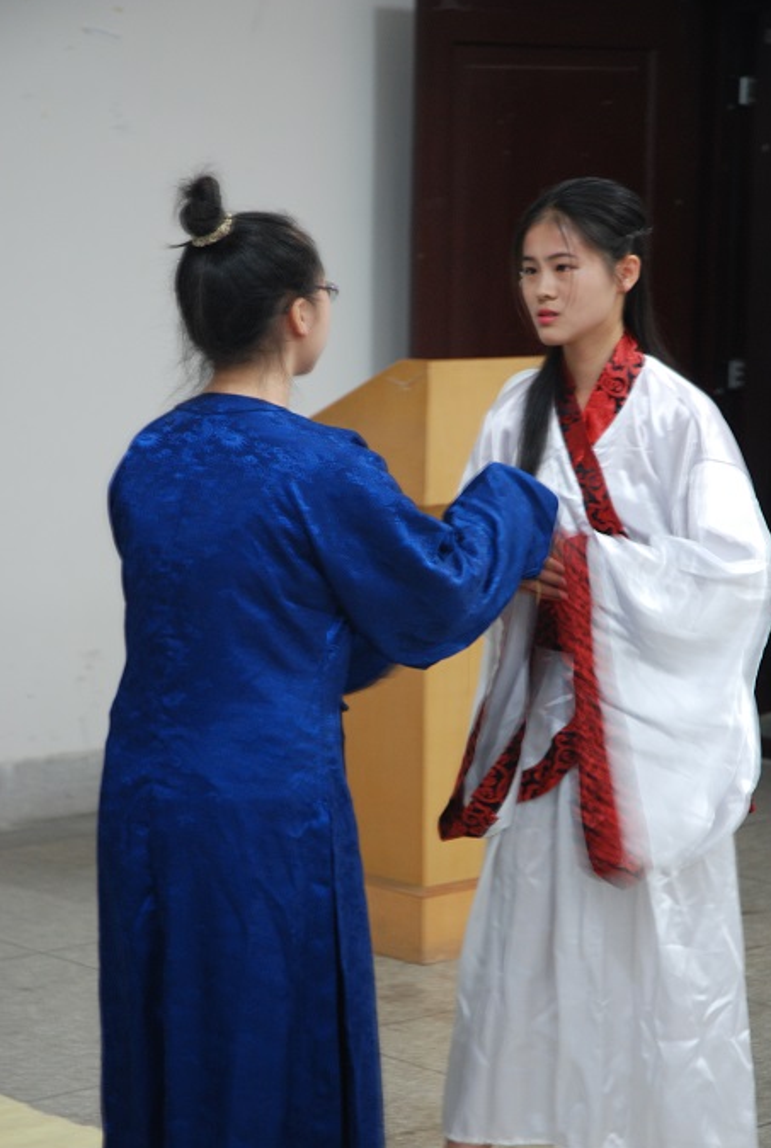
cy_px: 614
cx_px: 412
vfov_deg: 17.6
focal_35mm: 116
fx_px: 3709
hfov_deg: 11.9
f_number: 4.5
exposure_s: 1/6
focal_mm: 70
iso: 400
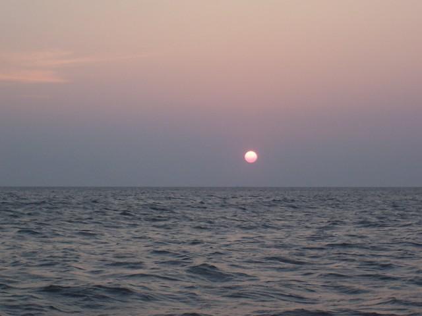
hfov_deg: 17.7
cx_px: 211
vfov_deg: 13.3
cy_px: 158
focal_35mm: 111
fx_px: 1353
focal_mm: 16.8
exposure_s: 1/125
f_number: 4.8
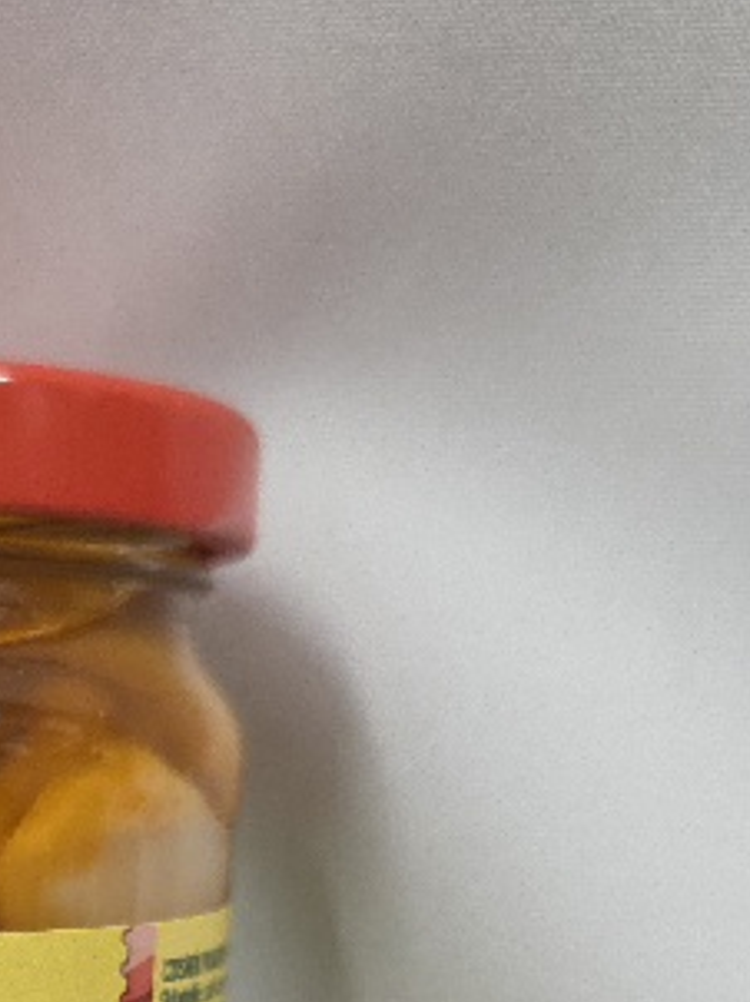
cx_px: -133
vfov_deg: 28.4
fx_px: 1765
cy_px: 1135
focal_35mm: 61
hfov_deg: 22.3
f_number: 1.7
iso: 400
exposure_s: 1/101
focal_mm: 6.3
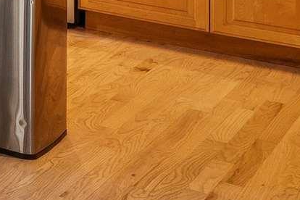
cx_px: -549
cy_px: -242
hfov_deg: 12.1
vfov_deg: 11.4
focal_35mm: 104
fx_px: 867
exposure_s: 1/8
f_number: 9
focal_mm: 14
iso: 250
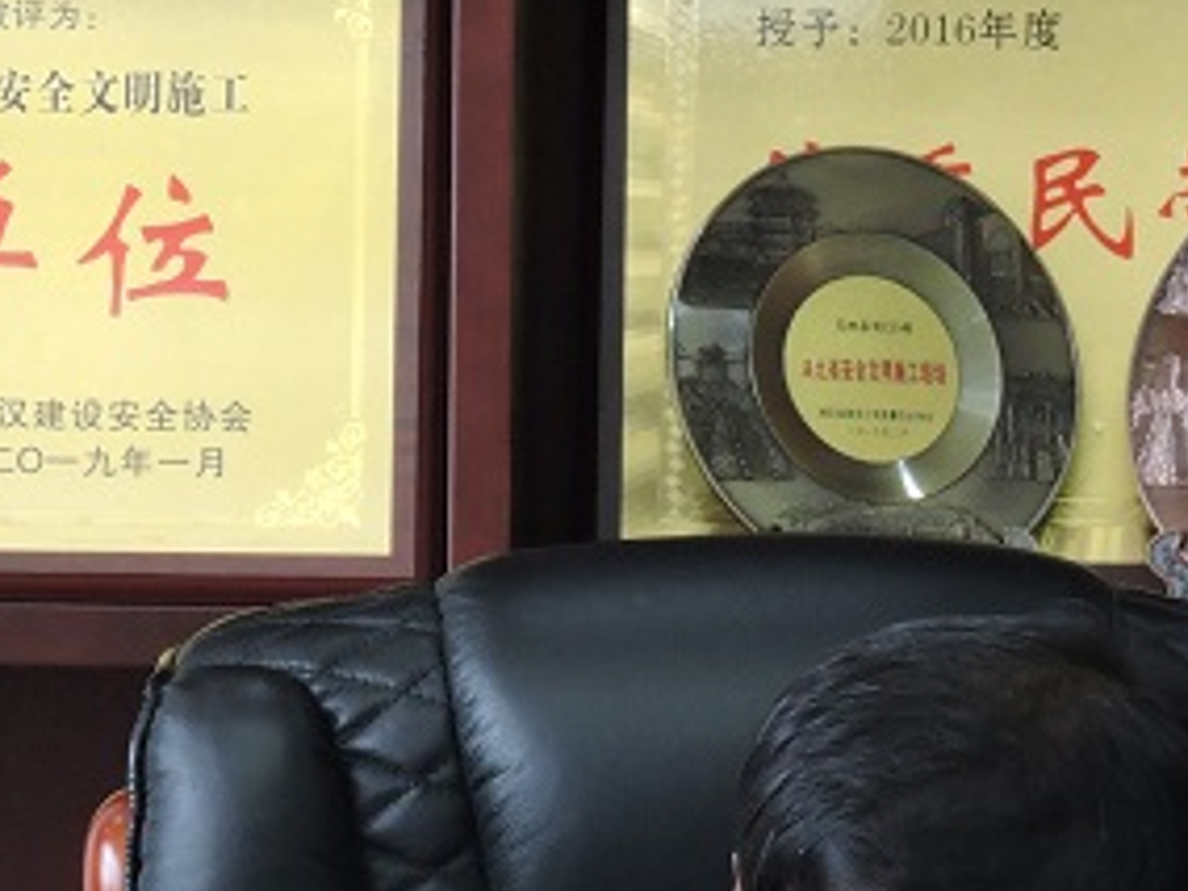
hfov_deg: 4.8
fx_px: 14037
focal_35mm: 409
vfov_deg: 3.6
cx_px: 828
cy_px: 883
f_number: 4.4
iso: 400
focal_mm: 25.9
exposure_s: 1/30
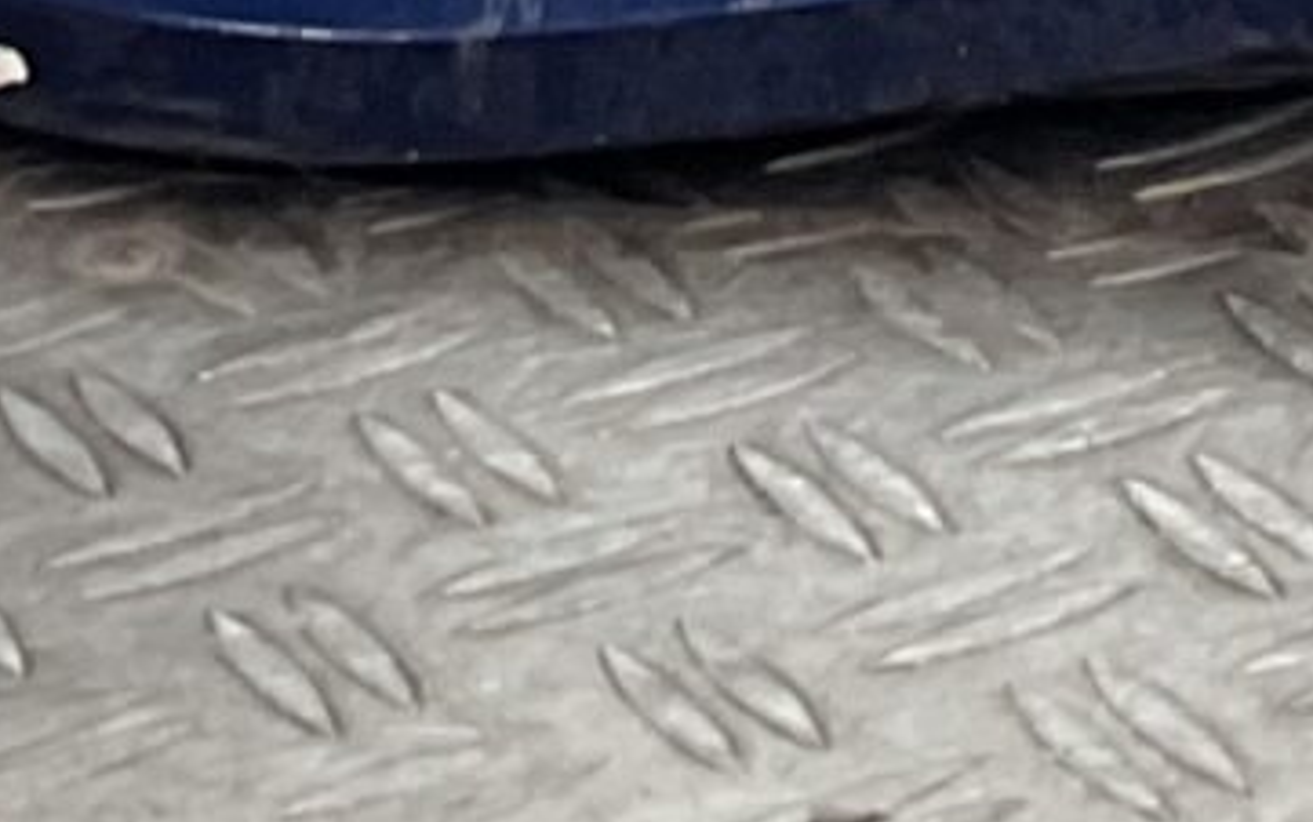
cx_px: 535
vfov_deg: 5.5
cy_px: -2106
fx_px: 7804
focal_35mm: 218
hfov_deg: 9.6
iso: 20
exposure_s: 1/100
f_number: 1.8
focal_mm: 3
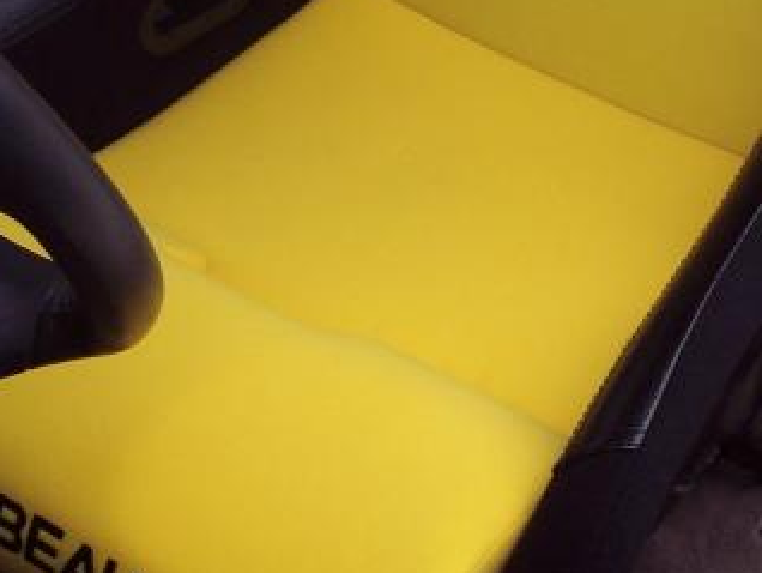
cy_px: -113
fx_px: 2159
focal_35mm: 98
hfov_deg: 19.9
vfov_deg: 14.6
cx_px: 570
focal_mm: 8
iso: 100
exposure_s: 1/250
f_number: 3.4
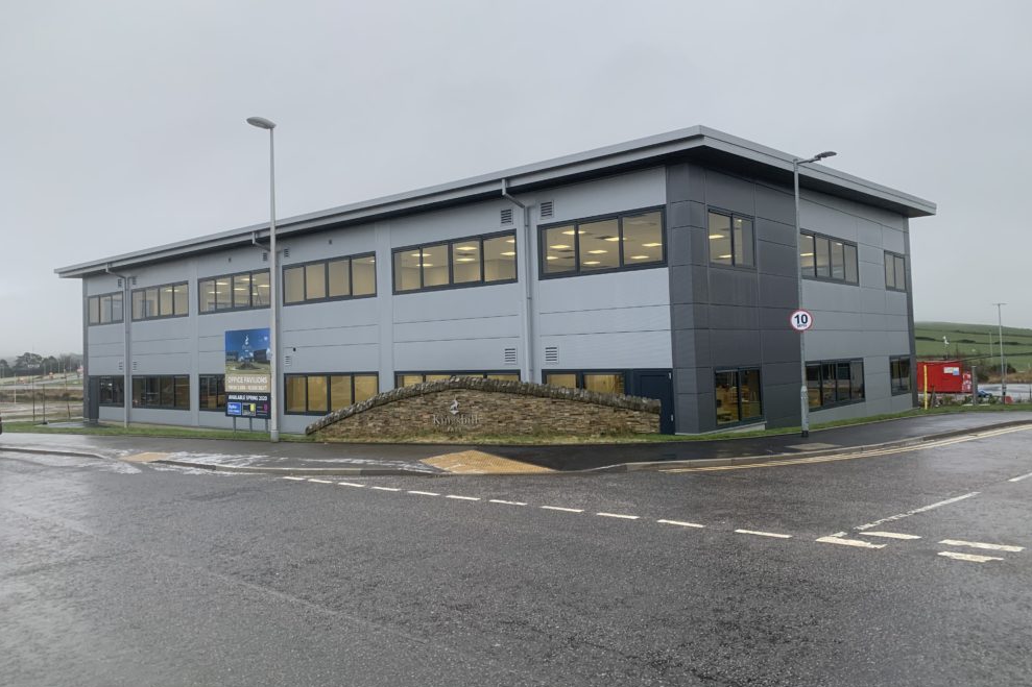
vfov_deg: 46.3
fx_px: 802
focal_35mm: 28
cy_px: 317
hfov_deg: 65.5
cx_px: 533
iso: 80
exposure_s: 1/121
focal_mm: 4.25
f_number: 1.8
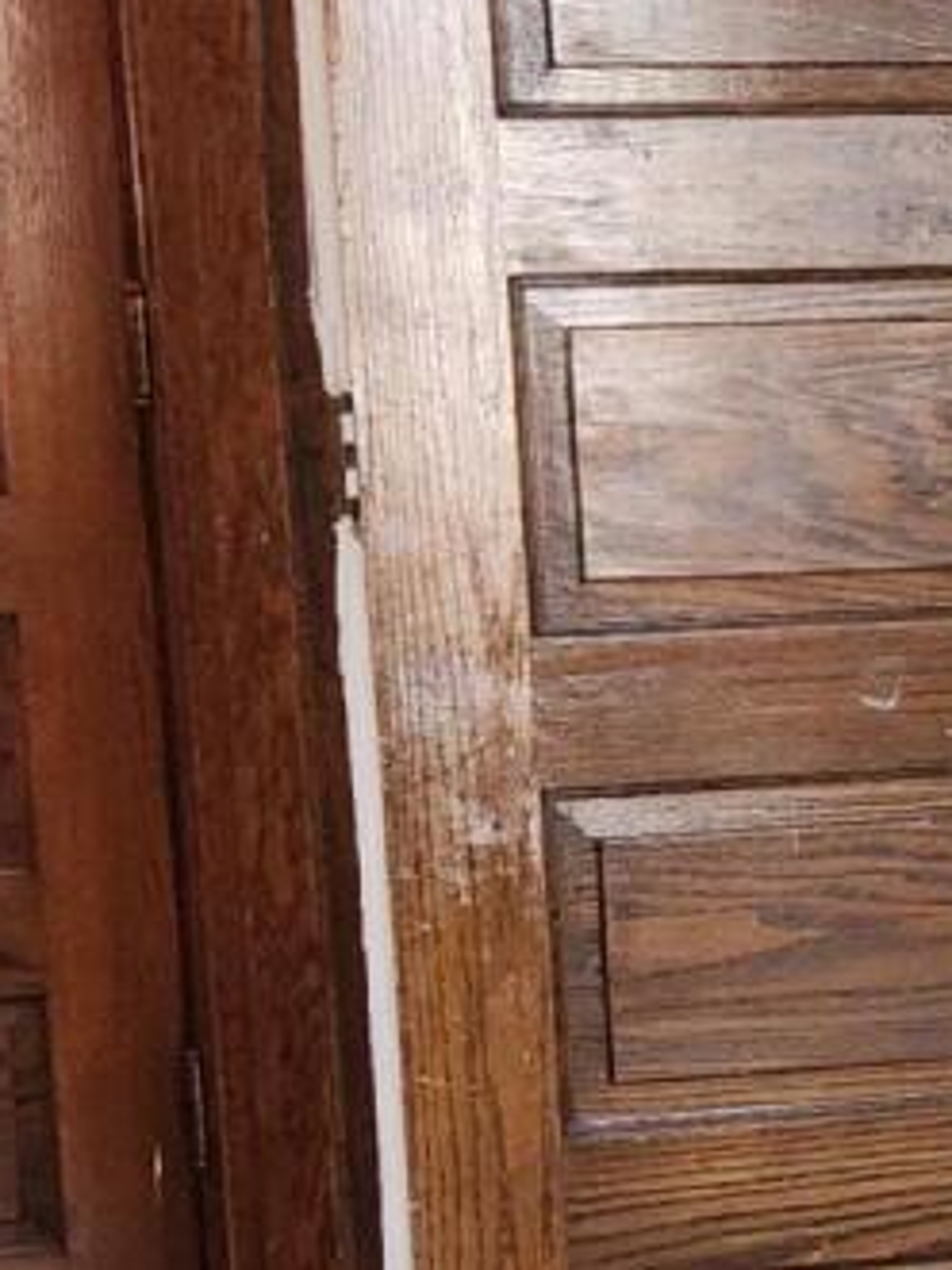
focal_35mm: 139
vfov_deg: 14.2
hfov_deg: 9.5
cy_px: 706
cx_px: 2280
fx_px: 5100
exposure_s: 1/60
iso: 320
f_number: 1.8
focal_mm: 5.4
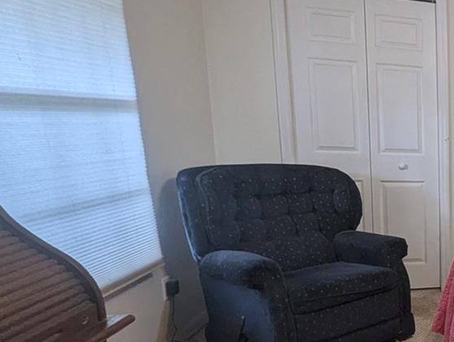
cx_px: 615
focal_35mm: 37
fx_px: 486
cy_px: 218
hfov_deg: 33.4
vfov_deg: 38.5
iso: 104
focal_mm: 1.95
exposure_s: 1/60
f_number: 2.2
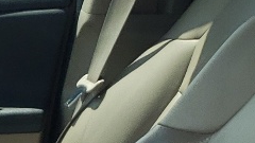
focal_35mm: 189
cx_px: -293
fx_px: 1278
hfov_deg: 10.3
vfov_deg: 6.3
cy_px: 251
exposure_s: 1/1250
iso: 50
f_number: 1.5
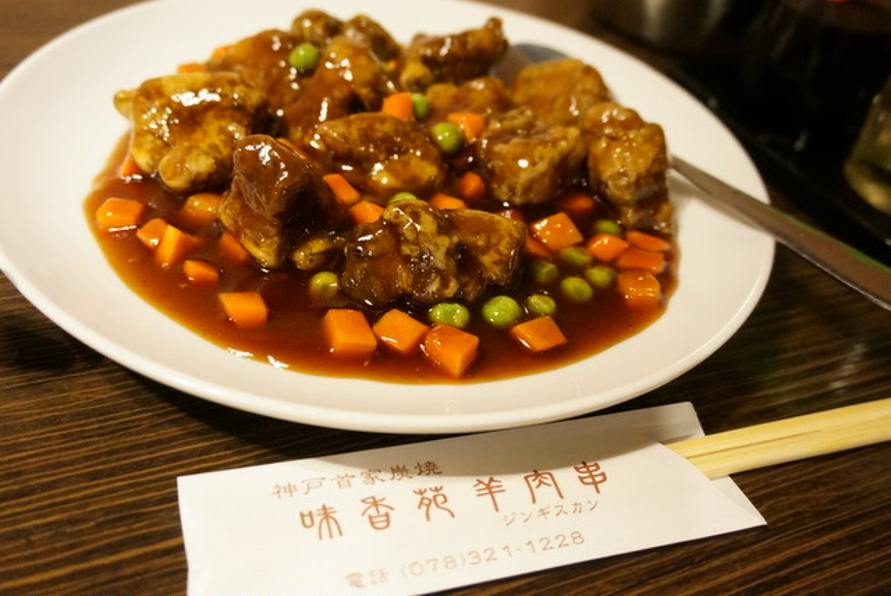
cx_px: 446
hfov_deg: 57.2
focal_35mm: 33
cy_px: 298
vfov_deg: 40.0
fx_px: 817
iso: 3200
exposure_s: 1/30
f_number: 4
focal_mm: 22
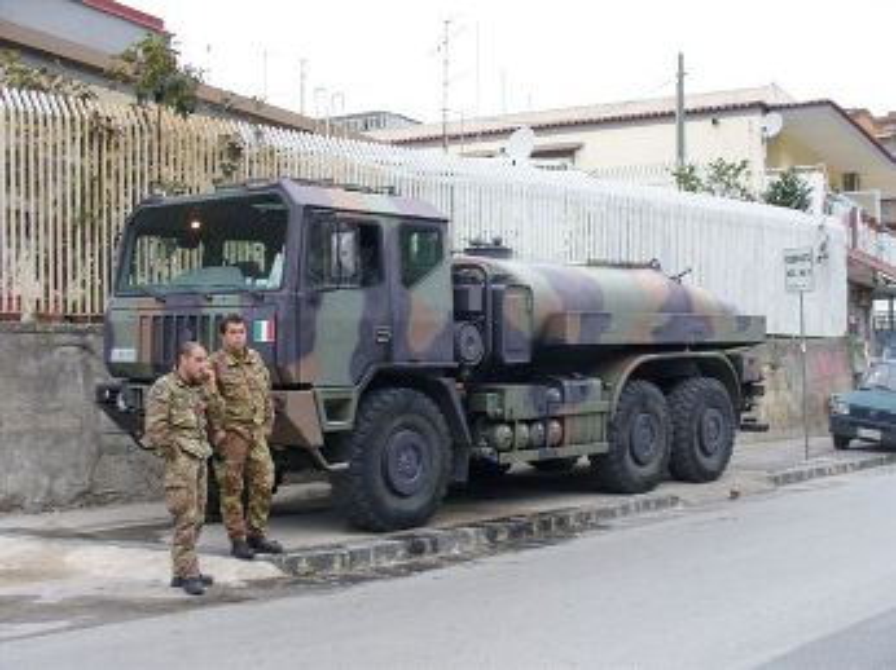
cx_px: 448
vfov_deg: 30.2
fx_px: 1242
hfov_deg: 39.7
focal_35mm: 48
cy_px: 335
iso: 80
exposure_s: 1/20
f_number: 3
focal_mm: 7.9
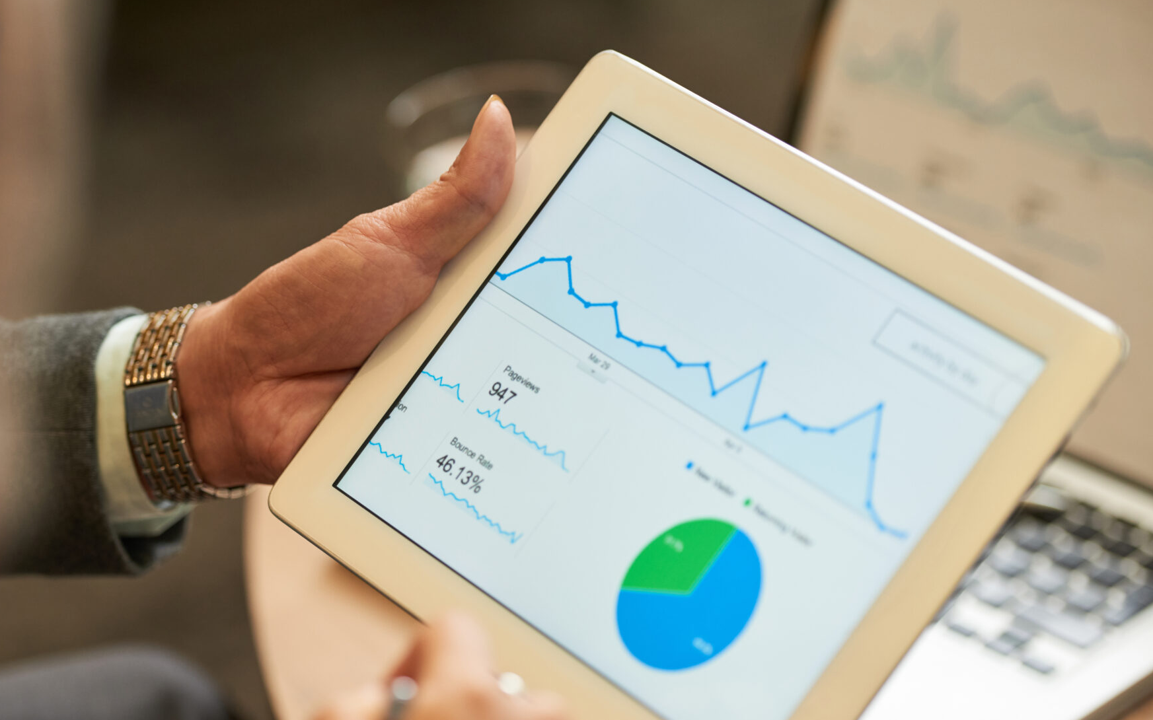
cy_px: 405
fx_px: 4587
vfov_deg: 9.0
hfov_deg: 14.3
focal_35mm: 146
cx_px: 503
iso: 800
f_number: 2.8
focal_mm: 122
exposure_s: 1/125
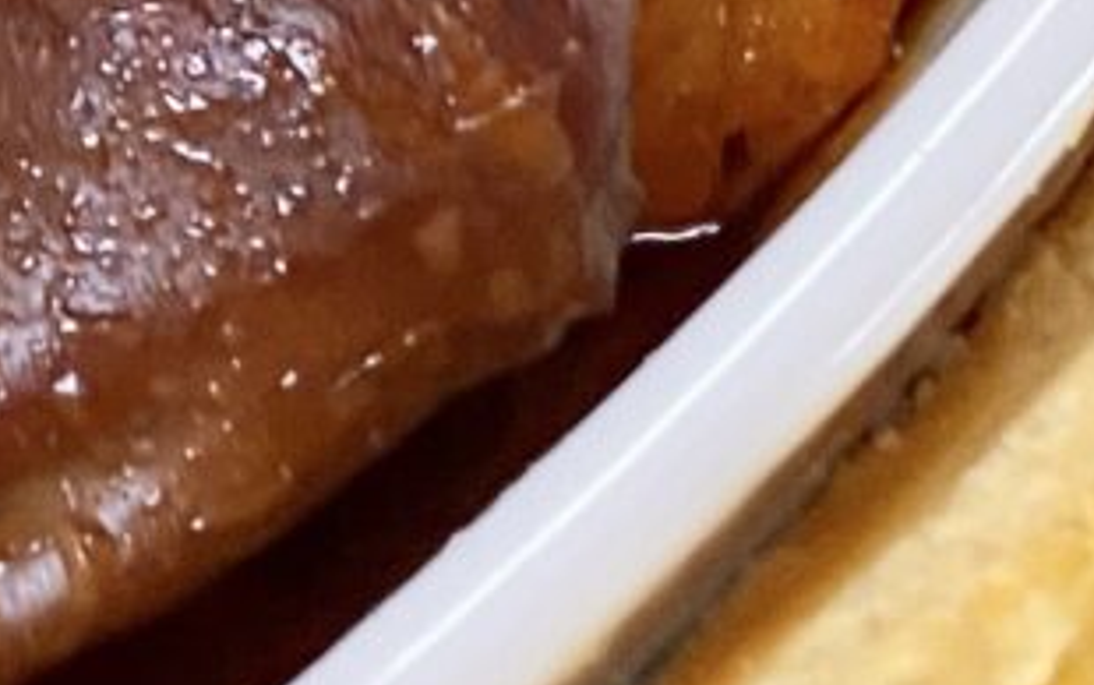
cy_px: -625
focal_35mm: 182
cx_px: -579
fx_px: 5428
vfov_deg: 7.0
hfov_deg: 11.0
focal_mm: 4.25
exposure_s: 1/60
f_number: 1.8
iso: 160
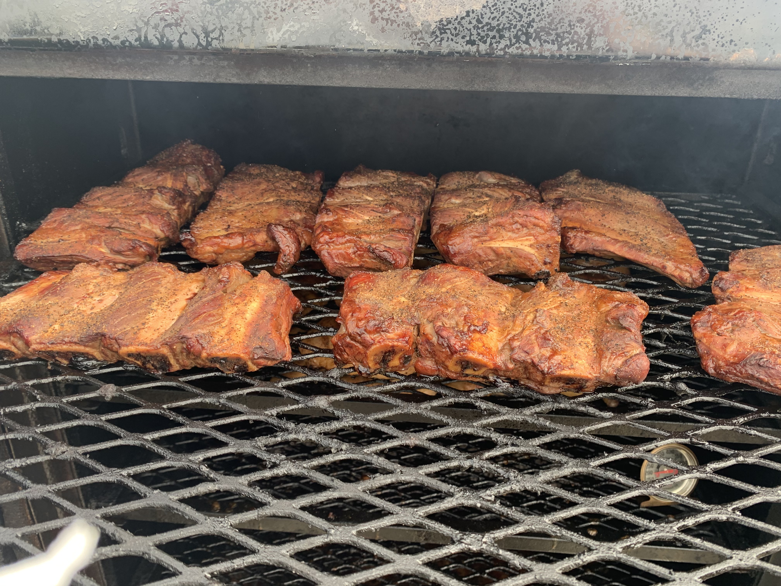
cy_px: 293
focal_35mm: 26
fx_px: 587
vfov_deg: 53.1
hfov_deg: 67.3
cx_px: 390
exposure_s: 1/122
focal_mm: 4.25
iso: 25
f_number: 1.8
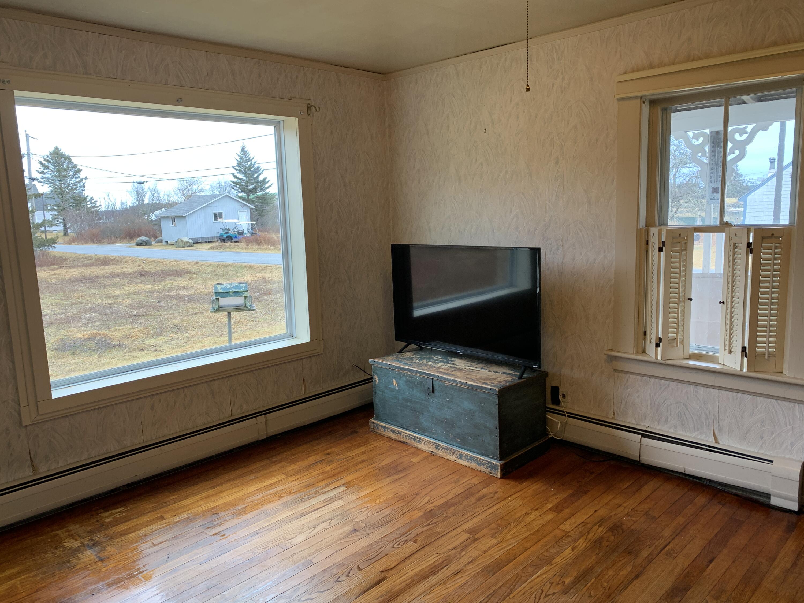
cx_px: 402
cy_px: 302
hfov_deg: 67.3
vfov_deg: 53.1
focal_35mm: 26
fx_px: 604
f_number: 1.8
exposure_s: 1/60
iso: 50
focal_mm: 4.25
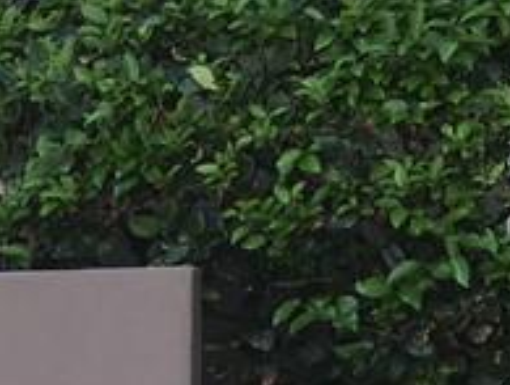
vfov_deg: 9.4
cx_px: -379
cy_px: 626
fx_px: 2244
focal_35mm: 152
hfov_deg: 12.0
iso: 25
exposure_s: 1/166
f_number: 2.2
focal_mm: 4.15
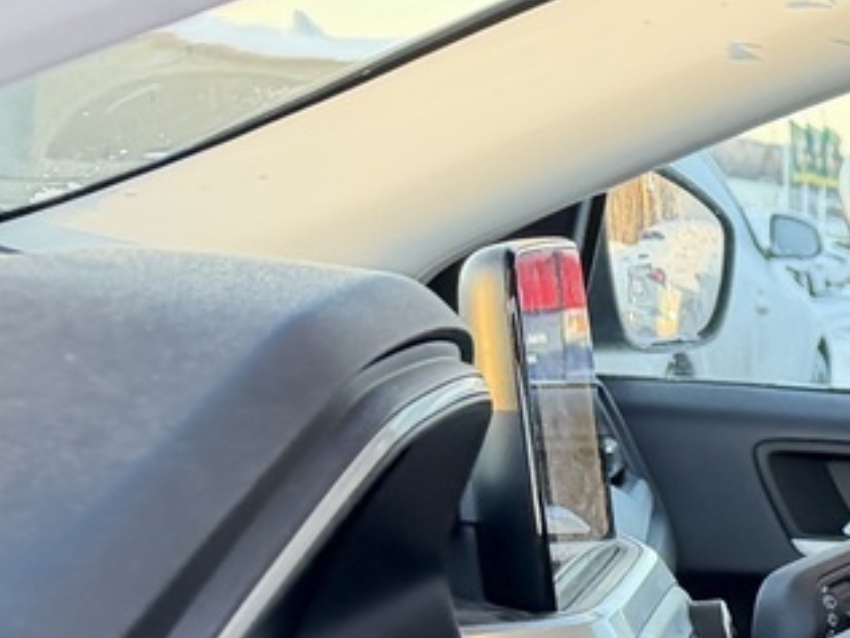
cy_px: 1305
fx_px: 2678
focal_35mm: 109
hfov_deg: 13.8
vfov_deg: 12.0
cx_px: 1923
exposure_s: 1/96
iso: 200
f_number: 1.78
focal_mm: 6.76
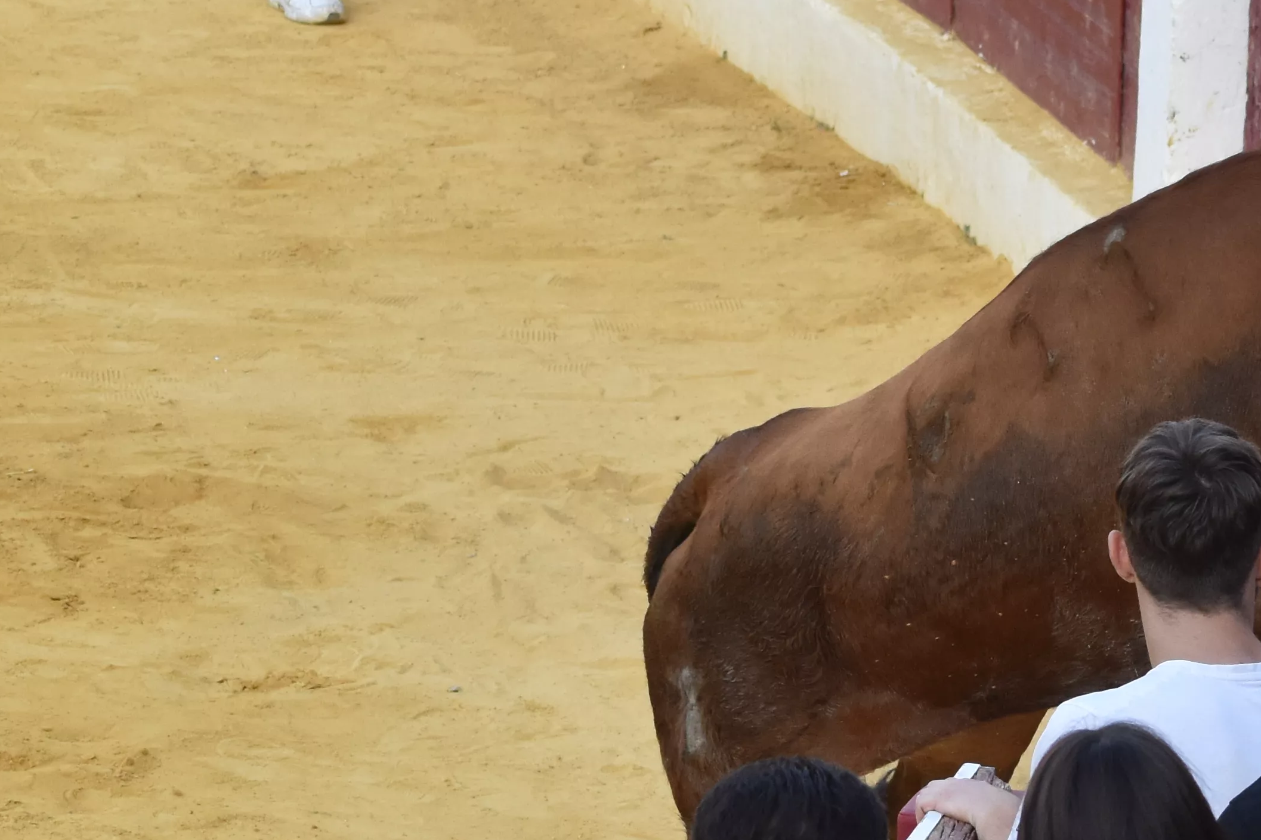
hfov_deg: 6.9
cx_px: 1018
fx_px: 10437
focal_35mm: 298
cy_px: 477
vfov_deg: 4.6
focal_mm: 70
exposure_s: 1/640
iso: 800
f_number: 6.3
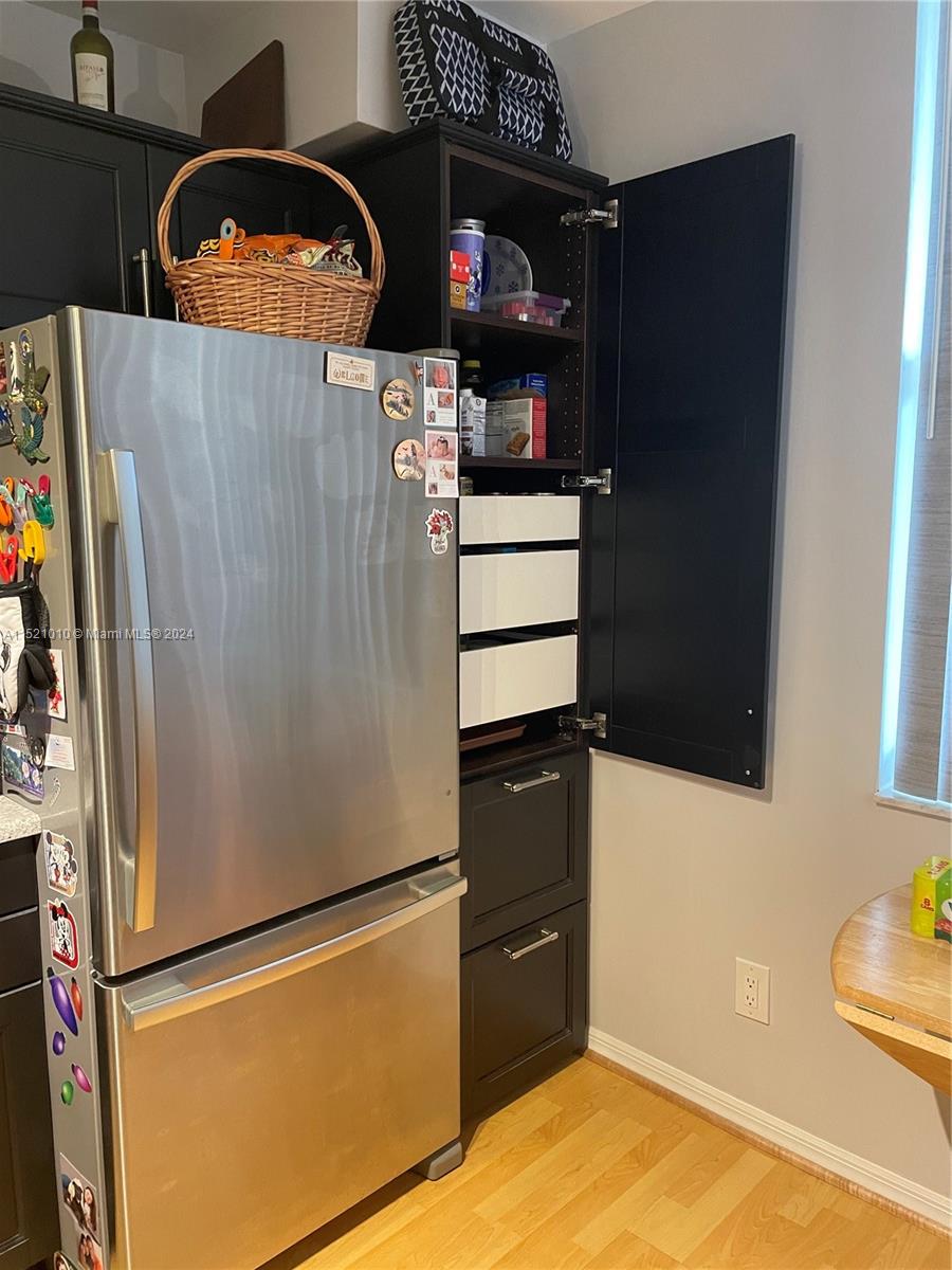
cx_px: 476
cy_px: 635
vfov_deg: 67.3
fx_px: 953
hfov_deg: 53.1
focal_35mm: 26
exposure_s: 1/60
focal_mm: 4.2
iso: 400
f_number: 1.6
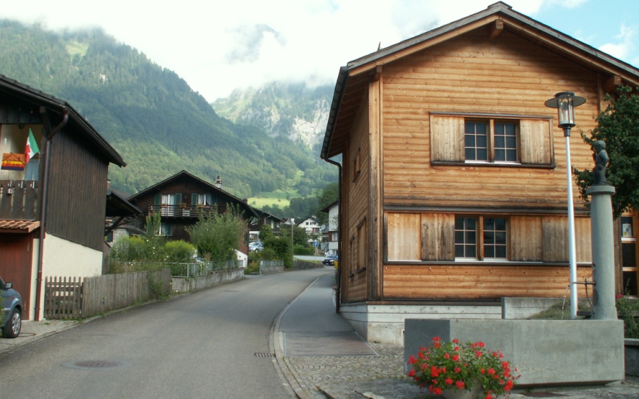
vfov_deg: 33.6
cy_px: 216
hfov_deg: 51.5
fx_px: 662
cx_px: 312
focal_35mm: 38
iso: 50
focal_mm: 5.86
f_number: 5
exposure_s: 1/100
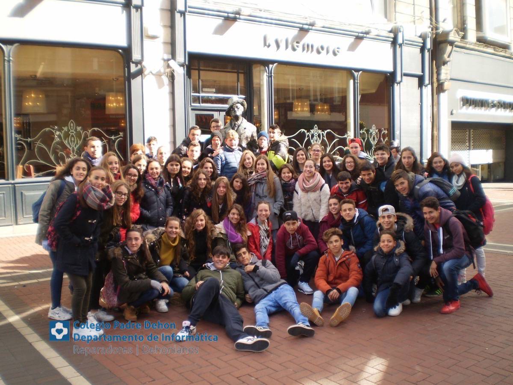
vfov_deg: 39.7
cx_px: 256
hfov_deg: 51.4
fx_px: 534
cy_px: 192
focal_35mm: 36
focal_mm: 6.3
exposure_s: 1/200
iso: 64
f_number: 3.1
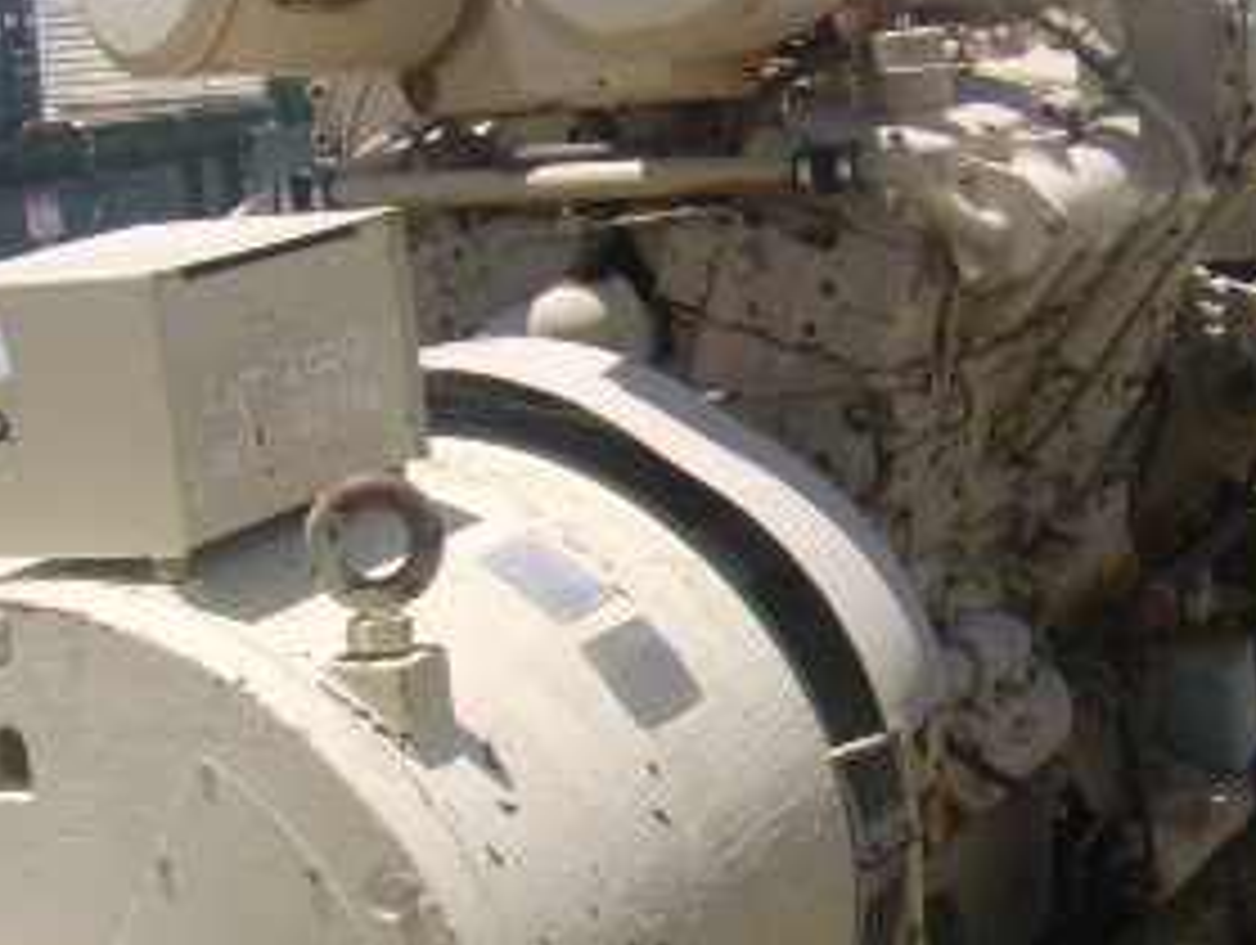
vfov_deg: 20.7
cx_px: 455
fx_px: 2579
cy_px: 554
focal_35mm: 71
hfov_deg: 27.3
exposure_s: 1/297
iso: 71
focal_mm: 8.13
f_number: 6.7
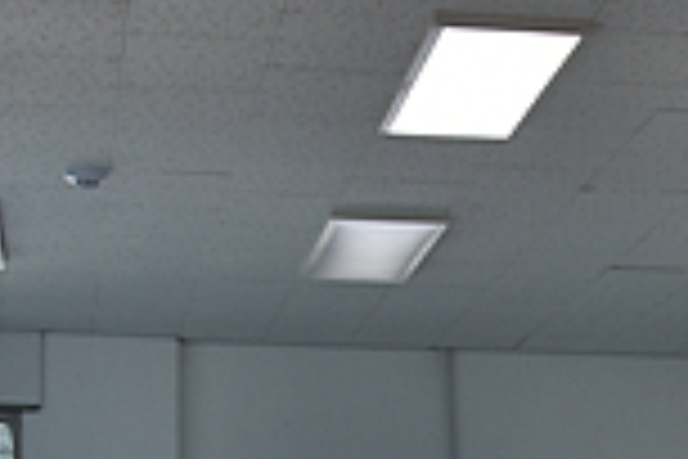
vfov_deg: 7.2
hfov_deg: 11.0
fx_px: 3497
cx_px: 913
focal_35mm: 183
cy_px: 889
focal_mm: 35
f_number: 4
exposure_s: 1/125
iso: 320
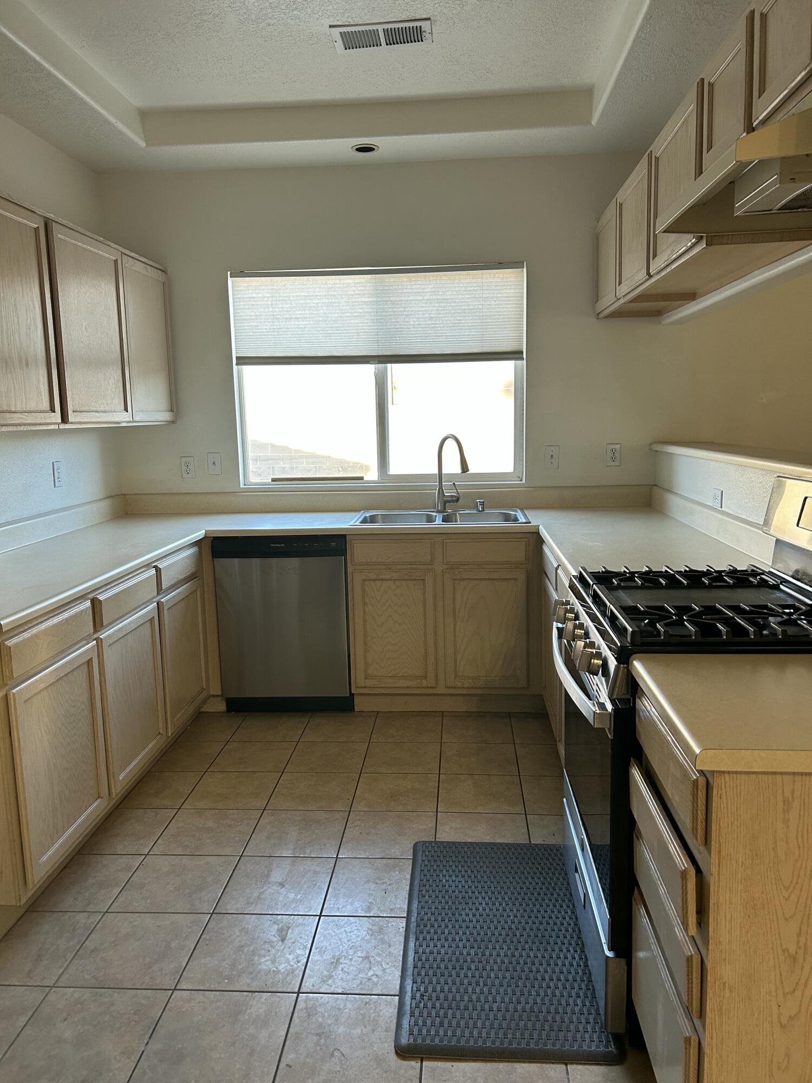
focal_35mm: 26
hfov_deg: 53.1
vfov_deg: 67.3
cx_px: 406
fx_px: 813
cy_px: 542
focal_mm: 5.7
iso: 125
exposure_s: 1/110
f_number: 1.5
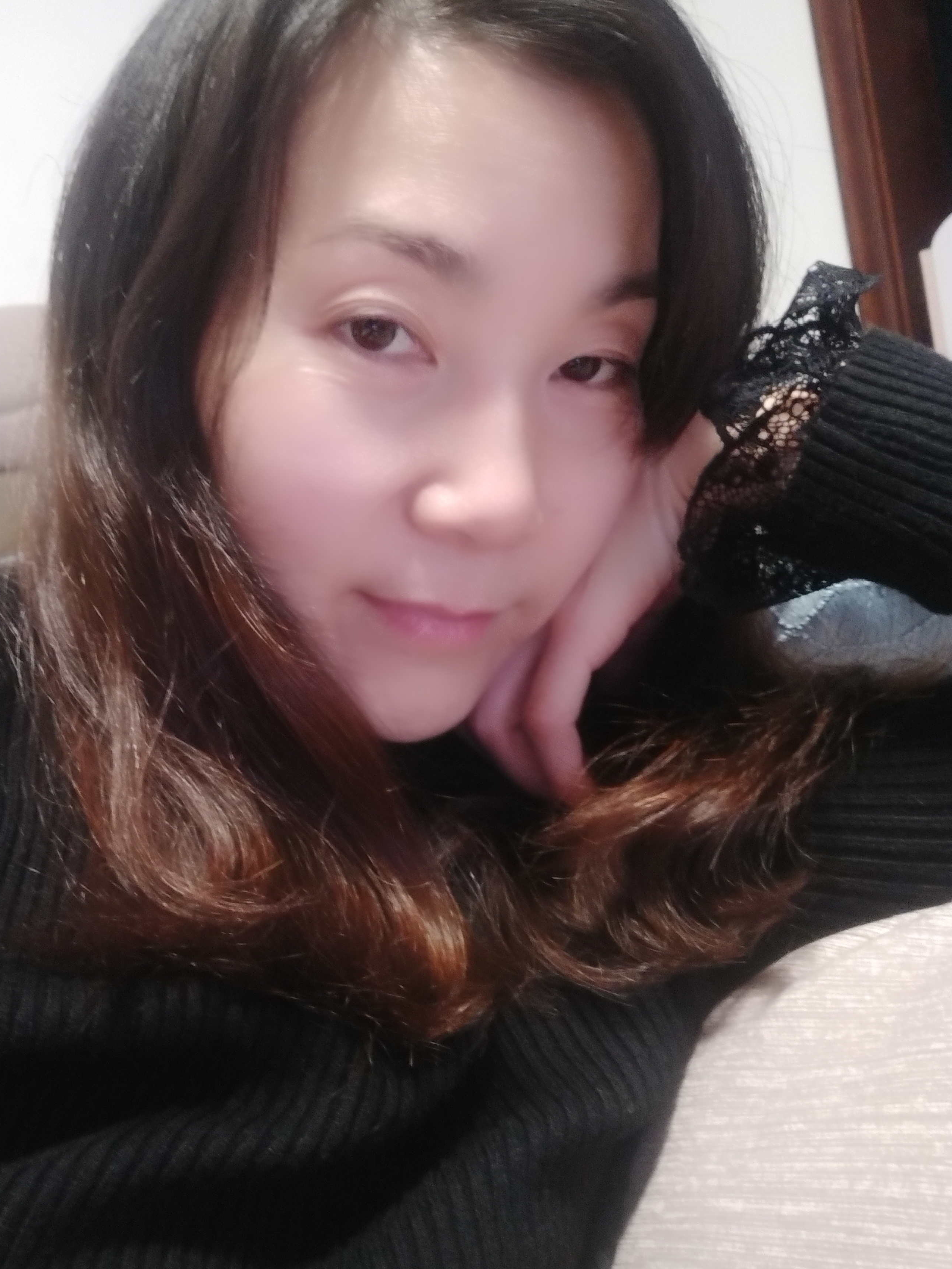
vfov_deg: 63.4
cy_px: 620
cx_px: 377
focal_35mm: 28
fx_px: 1027
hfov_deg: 49.4
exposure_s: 1/20
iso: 1000
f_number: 2
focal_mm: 3.57
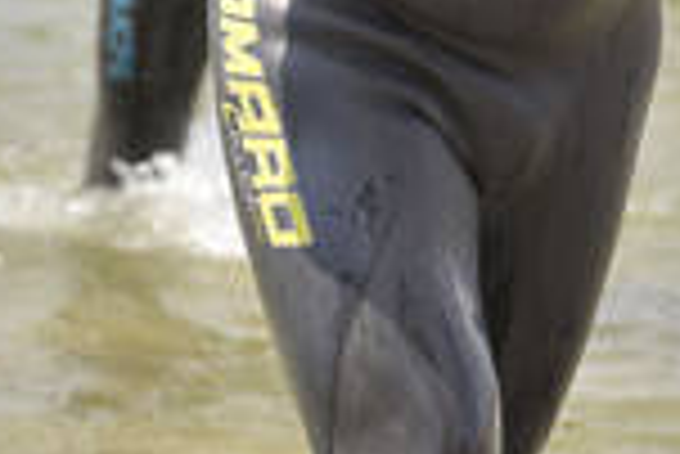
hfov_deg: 4.4
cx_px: 333
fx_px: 8792
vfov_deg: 2.9
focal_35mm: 465
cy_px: -483
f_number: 4
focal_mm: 110
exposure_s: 1/2000
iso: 200
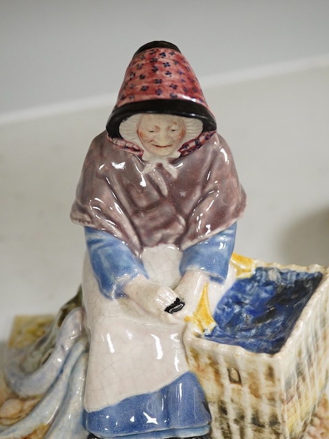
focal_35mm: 69
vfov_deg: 28.1
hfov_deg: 21.3
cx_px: 152
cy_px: 272
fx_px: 874
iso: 2500
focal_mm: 30
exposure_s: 1/160
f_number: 6.3
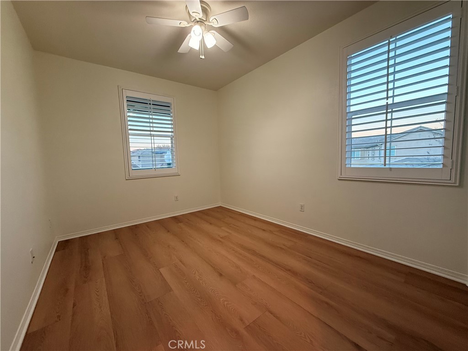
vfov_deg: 85.7
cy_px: 176
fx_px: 189
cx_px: 234
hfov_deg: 102.1
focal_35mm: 14
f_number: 2.2
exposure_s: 1/60
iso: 250
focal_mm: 2.22
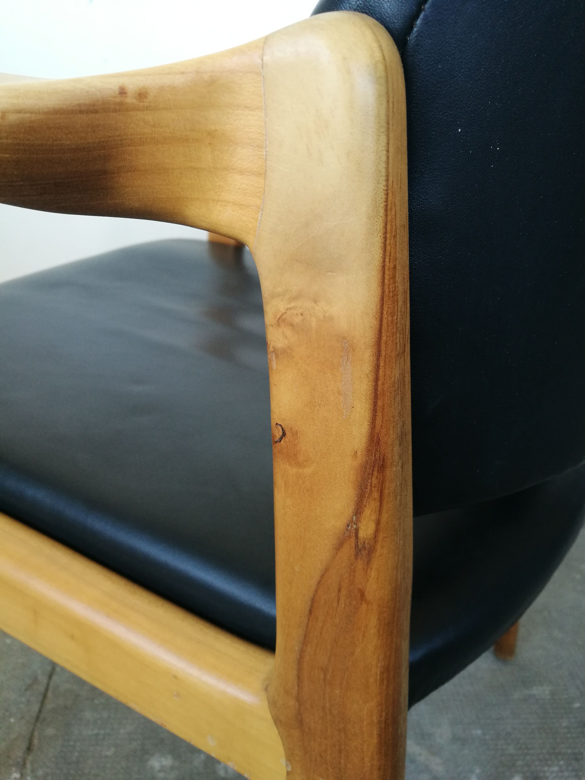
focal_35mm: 27
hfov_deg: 51.4
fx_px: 608
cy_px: 390
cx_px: 292
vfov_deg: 65.3
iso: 160
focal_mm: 4.5
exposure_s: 1/33.3
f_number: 2.2
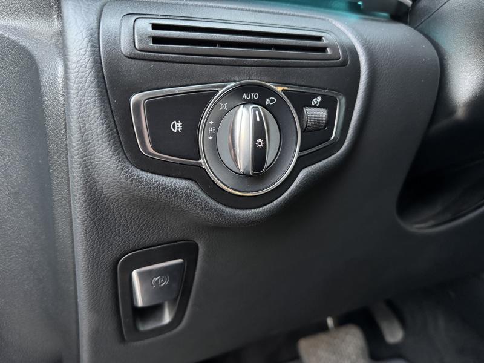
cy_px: 182
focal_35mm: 24
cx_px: 242
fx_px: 336
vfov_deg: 56.8
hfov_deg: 71.6
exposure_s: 1/47
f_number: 1.78
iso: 800
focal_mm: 6.76
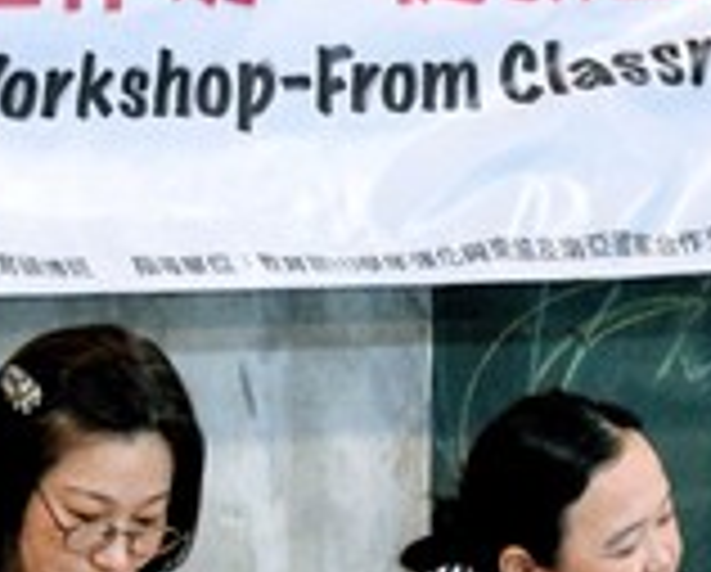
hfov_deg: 4.4
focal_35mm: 436
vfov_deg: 3.6
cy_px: 227
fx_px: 9192
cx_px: 356
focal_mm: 70
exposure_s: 1/250
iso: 2500
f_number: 4
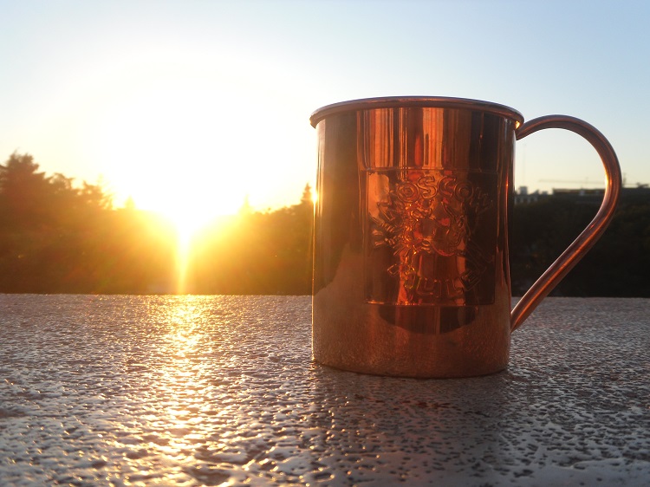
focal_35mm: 35
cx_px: 325
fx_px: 657
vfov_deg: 40.7
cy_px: 244
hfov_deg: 52.6
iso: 80
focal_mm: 6.36
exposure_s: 1/189
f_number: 3.8
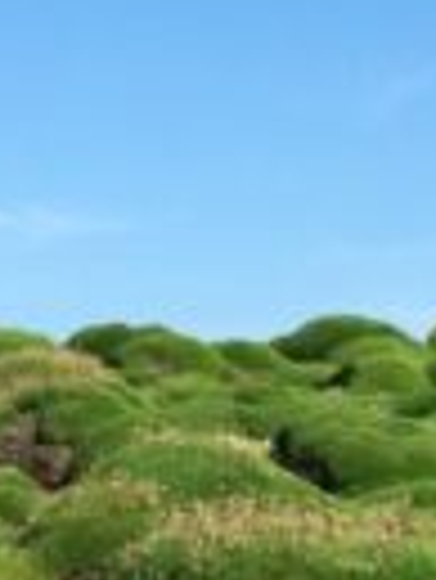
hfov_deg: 8.6
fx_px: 2884
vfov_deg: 11.4
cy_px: 445
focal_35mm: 172
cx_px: 414
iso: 25
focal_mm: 4.15
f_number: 2.2
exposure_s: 1/1326
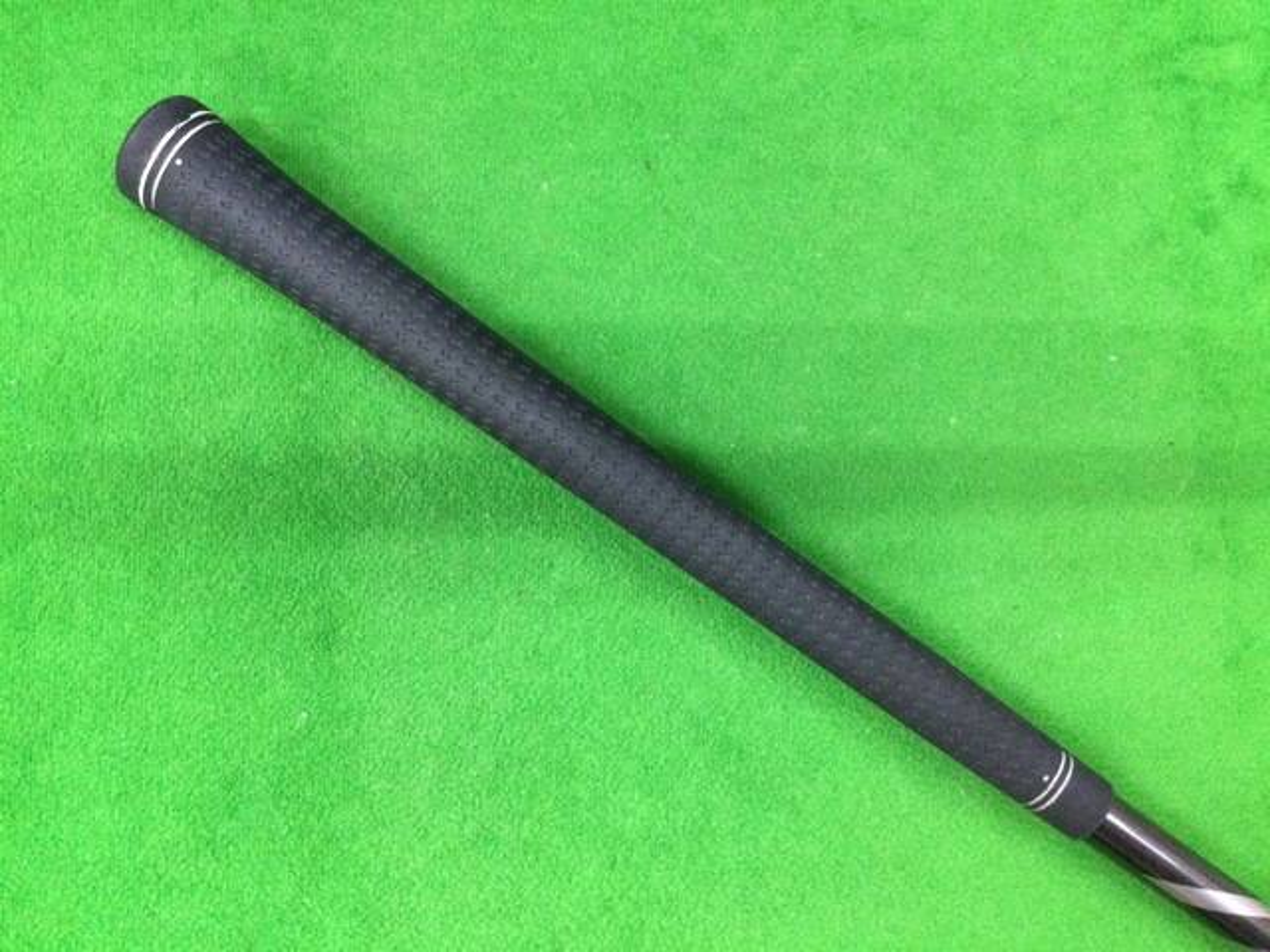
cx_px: 635
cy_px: 476
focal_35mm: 31
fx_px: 1137
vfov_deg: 45.4
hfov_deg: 58.4
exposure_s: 1/30
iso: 250
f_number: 2.4
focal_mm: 3.3
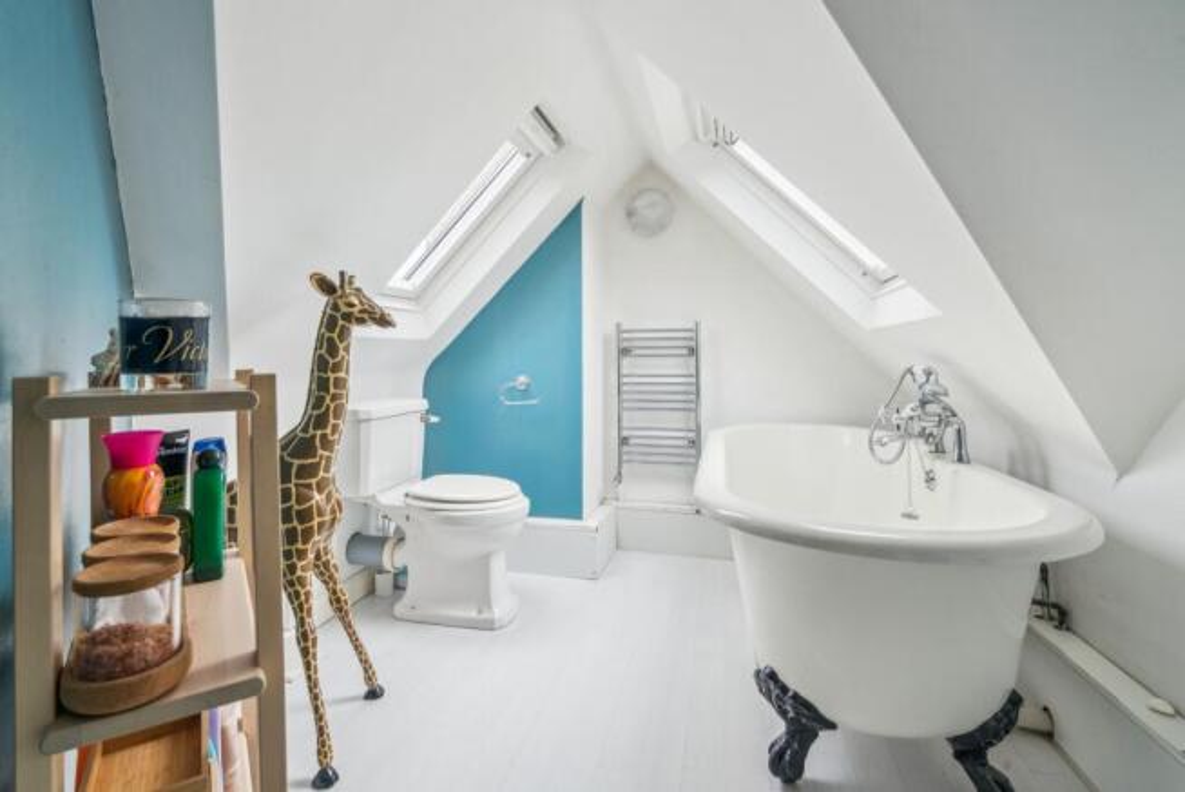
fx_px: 527
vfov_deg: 73.8
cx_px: 592
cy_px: 396
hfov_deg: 96.7
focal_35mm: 16
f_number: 11
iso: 640
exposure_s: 1/25
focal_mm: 16
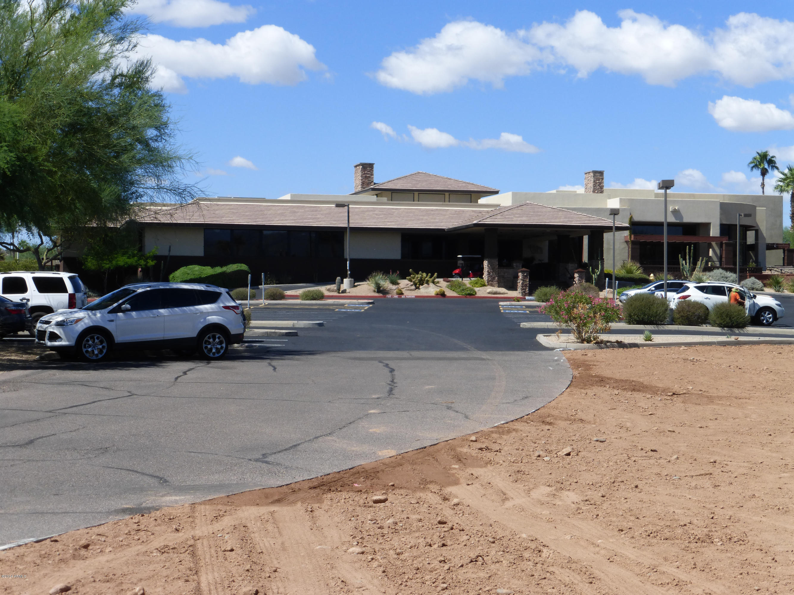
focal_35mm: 70
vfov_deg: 21.0
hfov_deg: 27.8
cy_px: 298
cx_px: 397
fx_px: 1606
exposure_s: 1/640
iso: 100
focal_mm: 12.5
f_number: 5
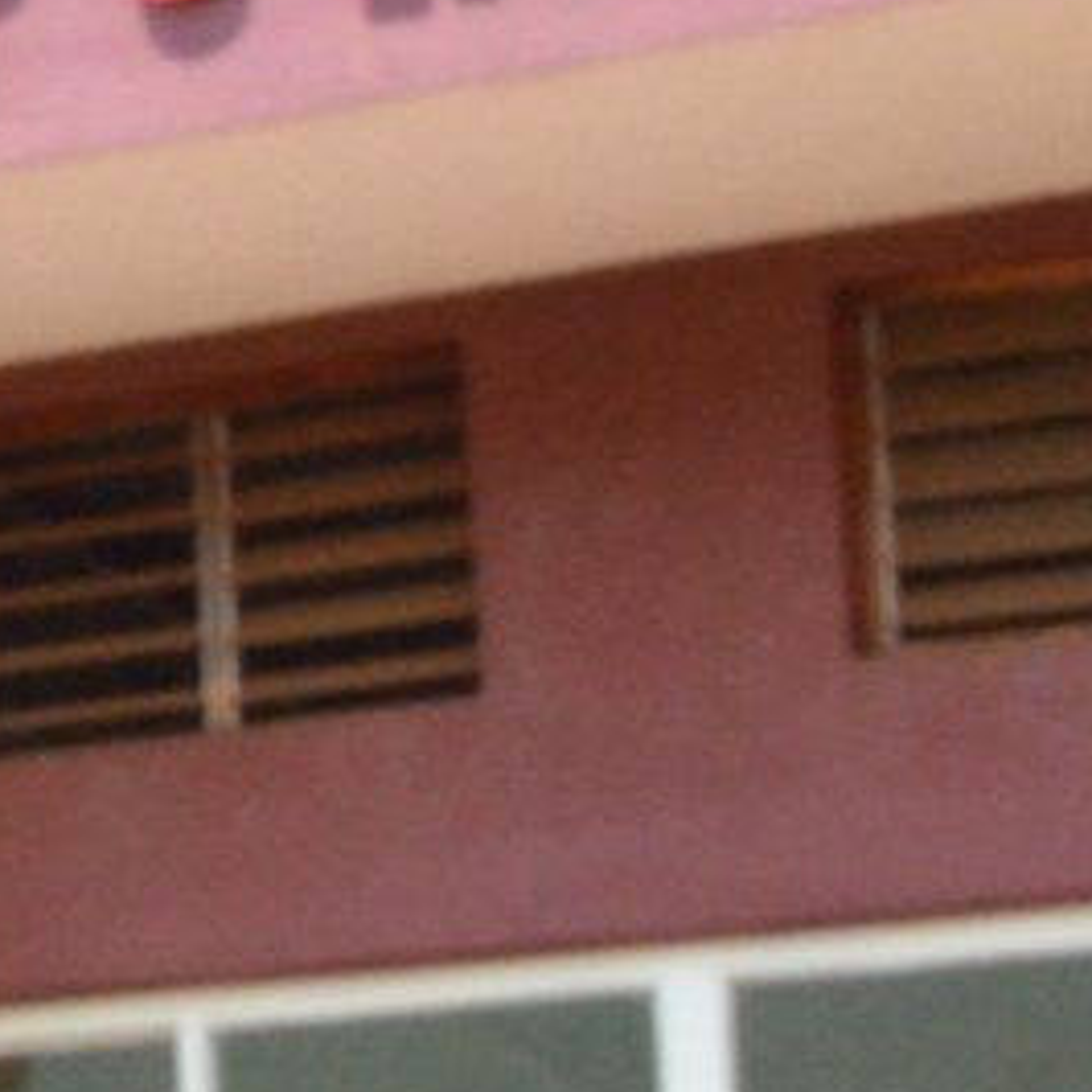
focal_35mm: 192
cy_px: 665
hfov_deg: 8.5
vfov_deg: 9.1
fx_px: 6837
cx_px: -1269
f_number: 25
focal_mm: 25
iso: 2500
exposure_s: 1/250
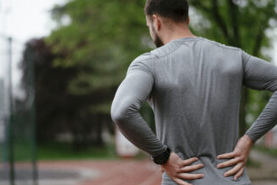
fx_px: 577
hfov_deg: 27.0
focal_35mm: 75
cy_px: 98
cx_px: 140
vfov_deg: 18.2
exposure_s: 1/320
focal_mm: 58
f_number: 1.4
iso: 320
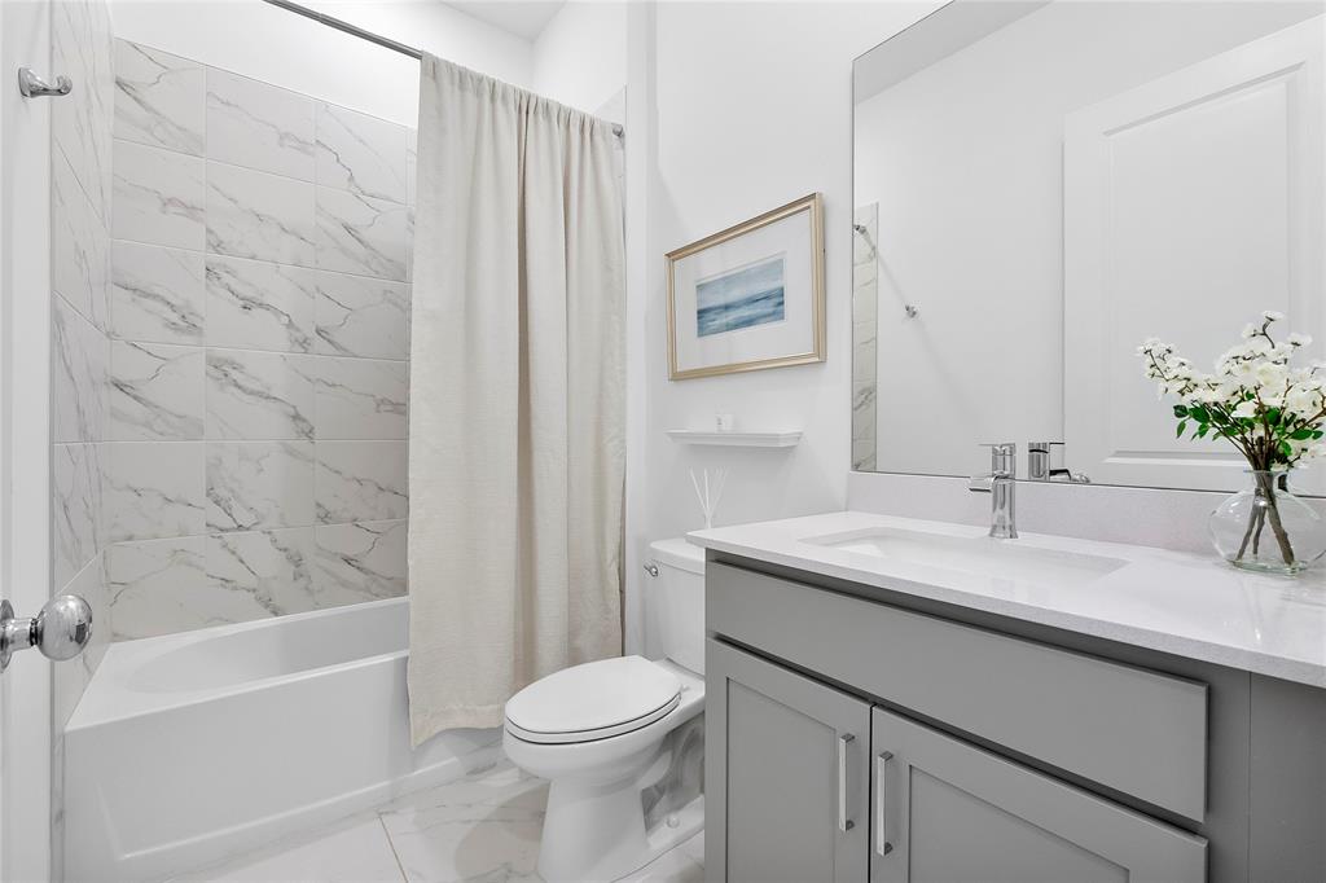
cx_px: 663
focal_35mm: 15
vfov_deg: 77.3
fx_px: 552
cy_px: 442
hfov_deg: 100.4
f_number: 8
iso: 800
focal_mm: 10
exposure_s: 1/30
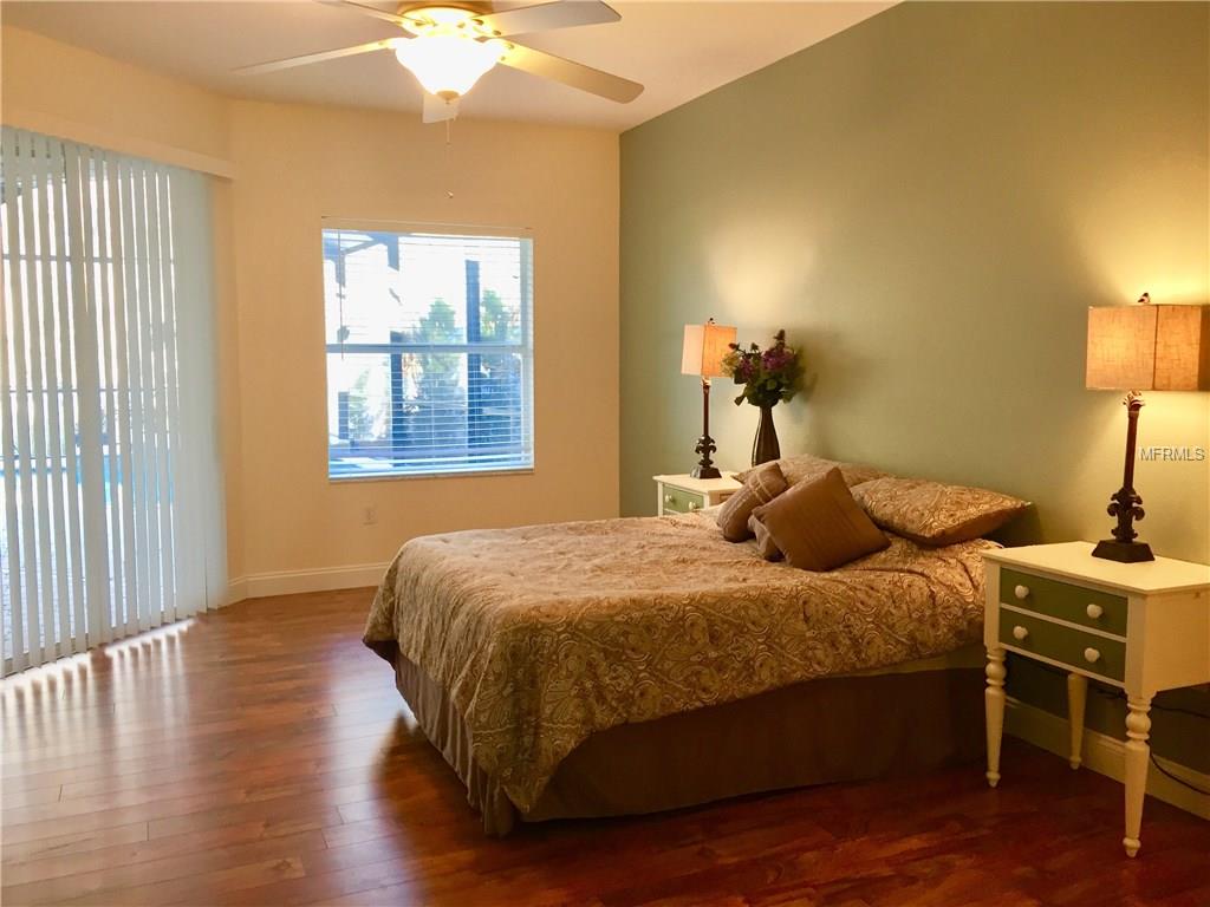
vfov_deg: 48.2
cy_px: 454
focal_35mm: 29
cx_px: 605
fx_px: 1014
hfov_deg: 61.7
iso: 64
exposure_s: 1/30
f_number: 2.2
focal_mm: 4.15
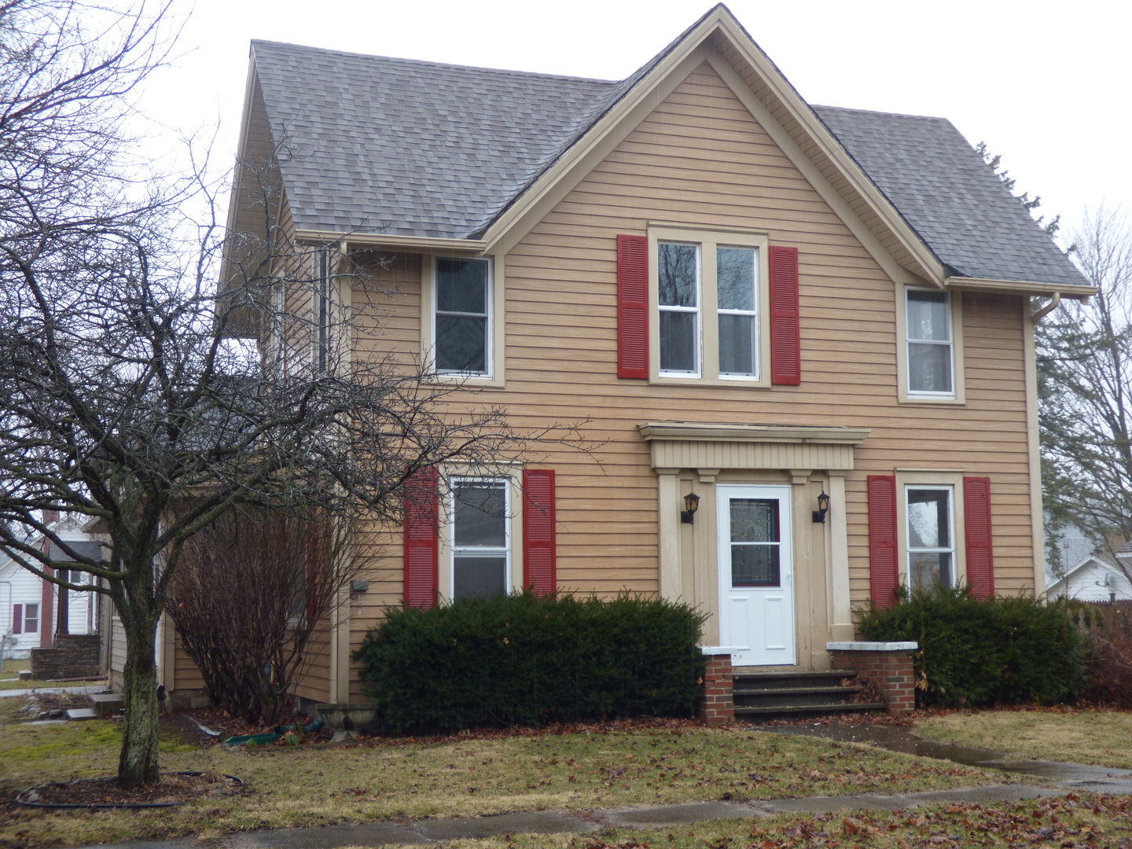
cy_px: 424
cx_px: 566
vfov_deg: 30.3
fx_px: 1570
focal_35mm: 48
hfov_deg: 39.7
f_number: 3.8
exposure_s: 1/80
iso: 100
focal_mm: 8.68
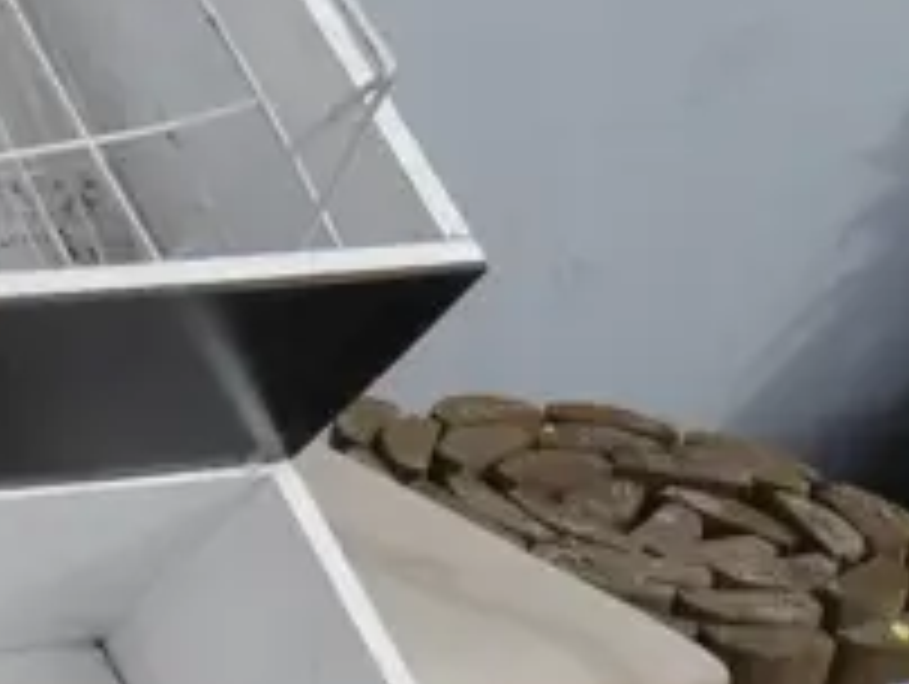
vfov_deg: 10.1
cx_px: -1116
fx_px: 3733
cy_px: -326
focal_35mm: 142
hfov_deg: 11.8
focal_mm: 14
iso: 200
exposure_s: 1/500
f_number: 8
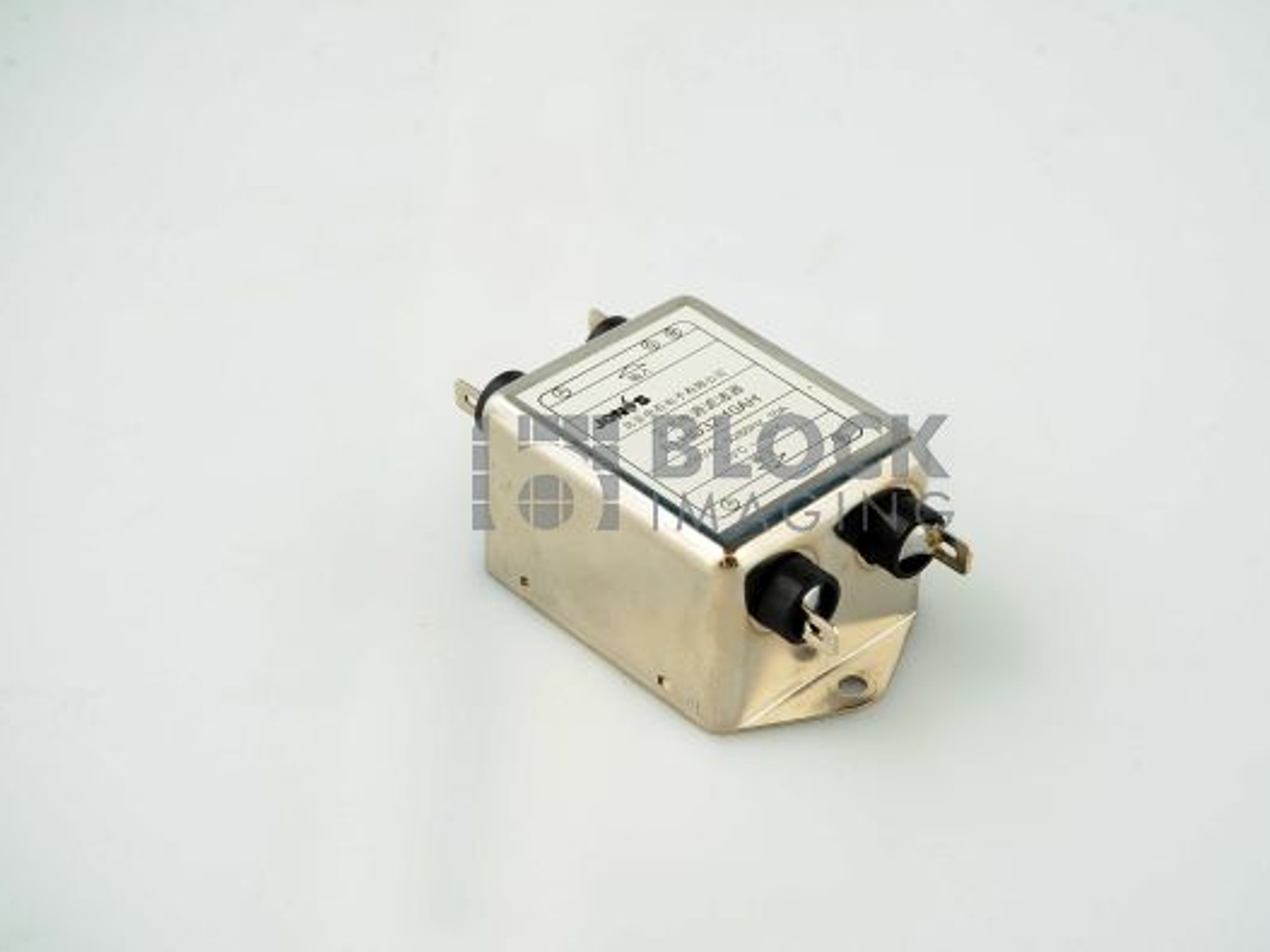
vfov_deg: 15.9
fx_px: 3411
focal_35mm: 93
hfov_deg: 21.1
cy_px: 474
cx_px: 713
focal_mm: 85
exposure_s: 1/100
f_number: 10
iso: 800
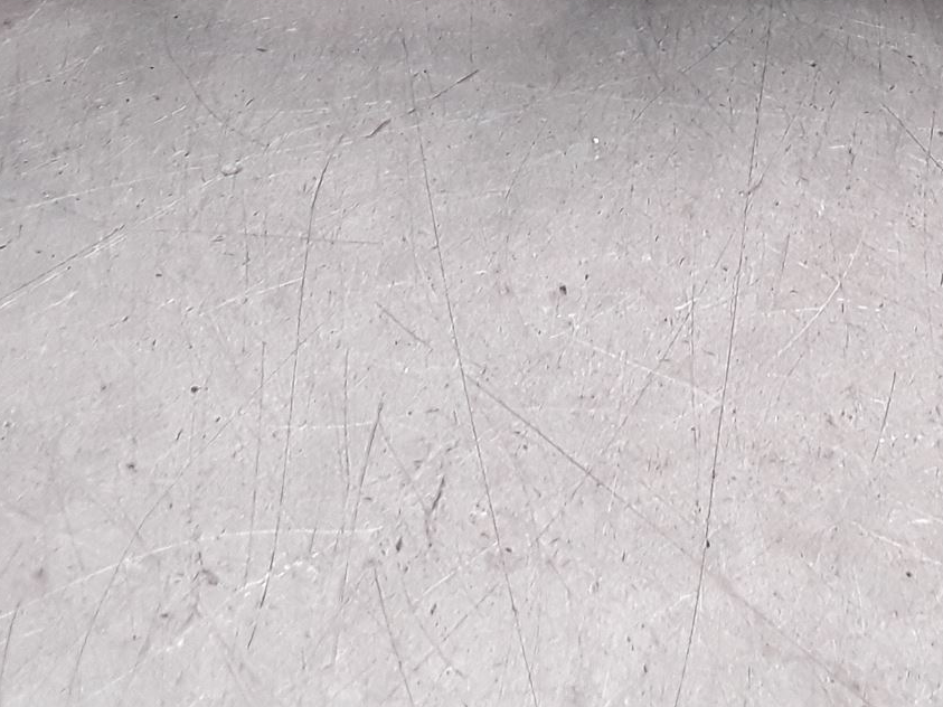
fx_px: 1852
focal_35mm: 68
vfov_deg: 20.2
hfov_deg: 28.1
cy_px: -142
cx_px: 709
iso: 100
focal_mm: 2.91
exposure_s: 1/109
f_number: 1.9
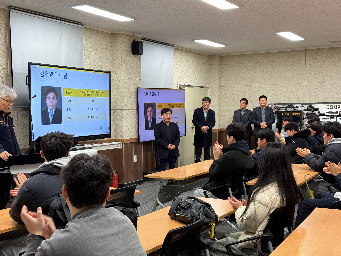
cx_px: 170
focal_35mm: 48
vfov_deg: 30.3
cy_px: 128
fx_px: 473
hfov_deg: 39.7
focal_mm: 6.76
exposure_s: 1/60
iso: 80
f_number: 1.78
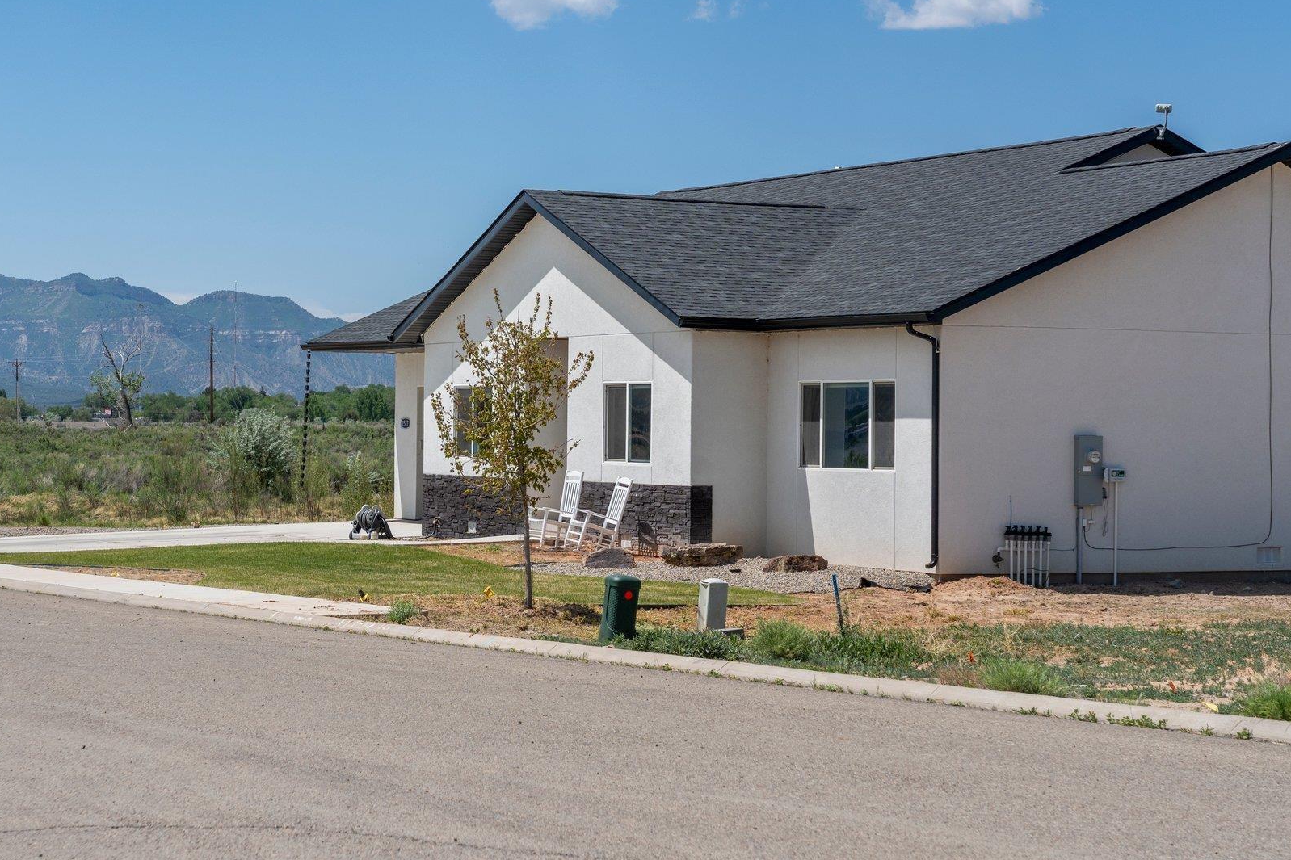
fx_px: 2940
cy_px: 405
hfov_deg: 24.7
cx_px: 520
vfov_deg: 16.6
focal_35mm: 82
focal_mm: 64
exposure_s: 1/2000
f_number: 8
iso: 400
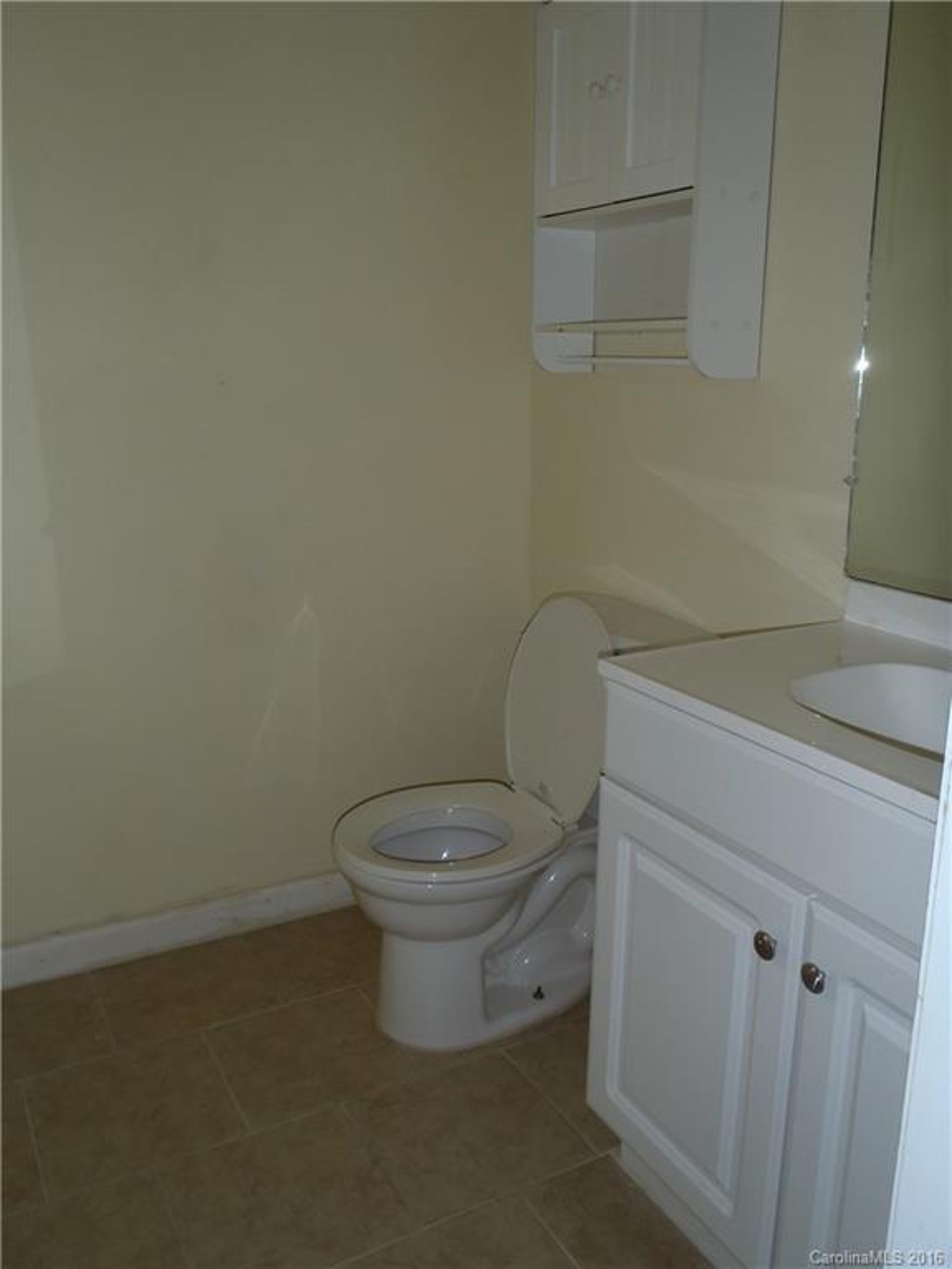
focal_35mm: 28
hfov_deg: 49.7
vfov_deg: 63.4
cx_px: 476
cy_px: 634
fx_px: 1027
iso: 100
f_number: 3.9
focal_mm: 5
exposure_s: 1/30
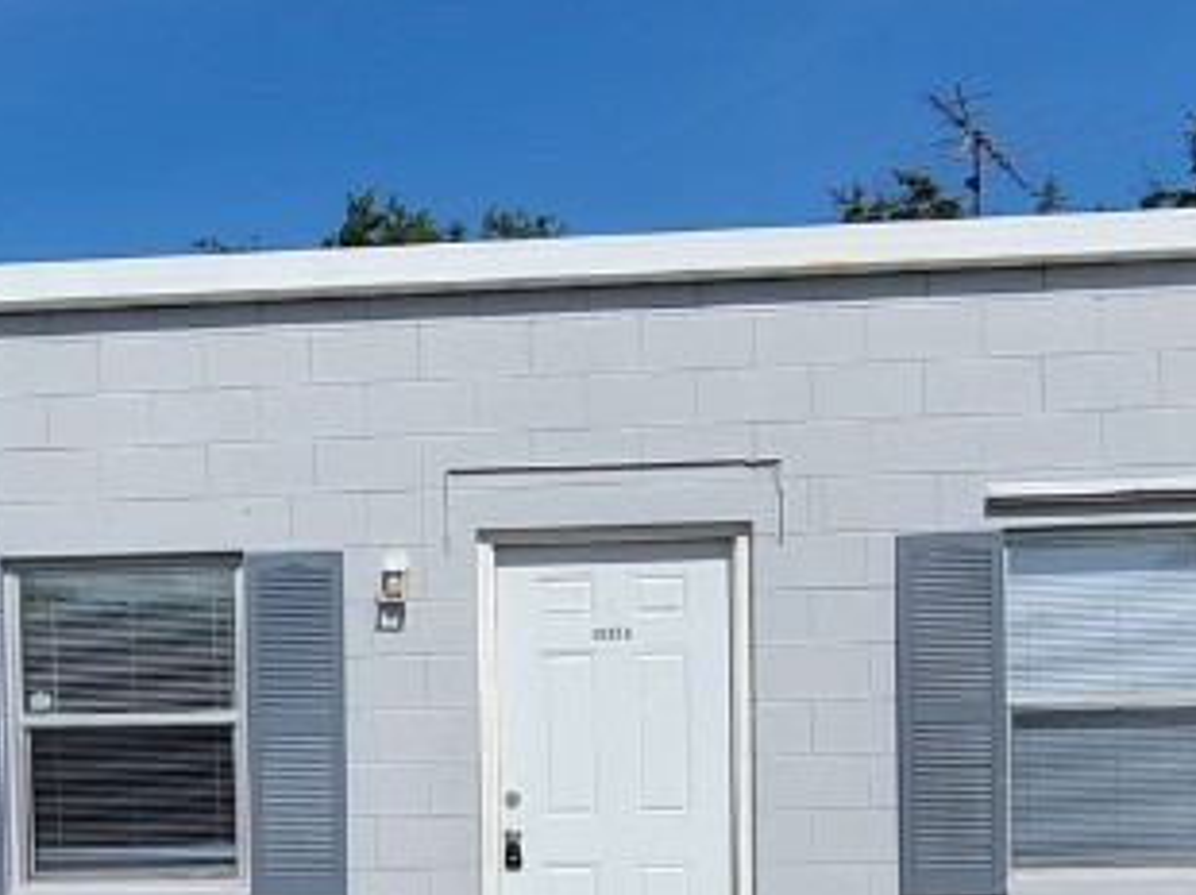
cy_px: 752
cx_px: 343
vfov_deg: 32.4
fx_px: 1485
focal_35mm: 43
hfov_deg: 42.9
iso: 50
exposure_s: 1/3446
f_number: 2.2
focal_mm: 2.2
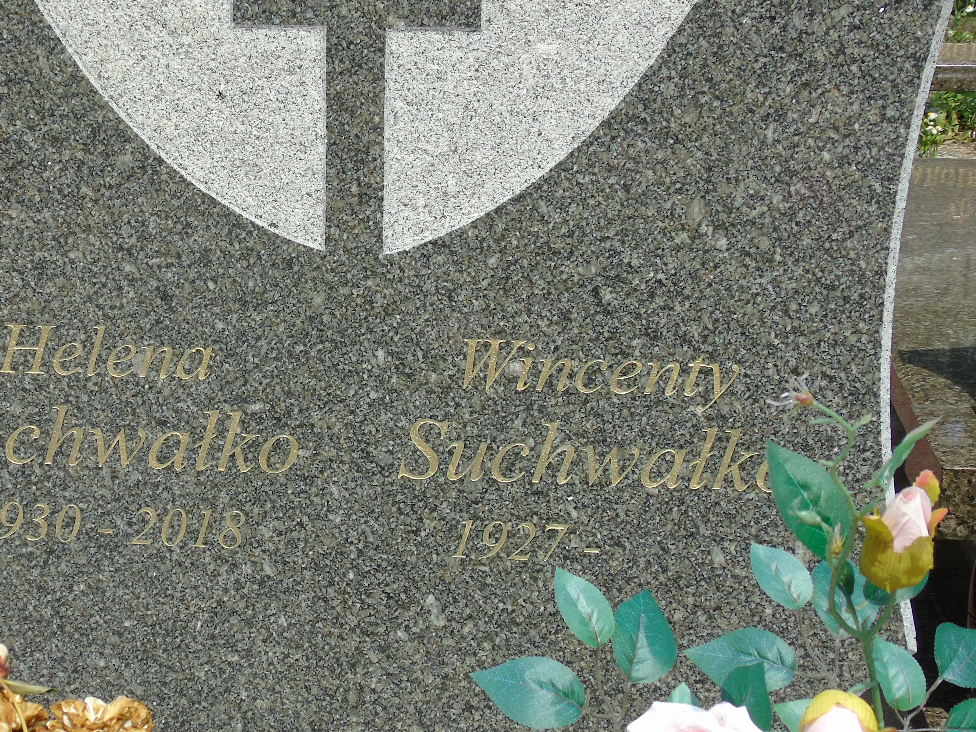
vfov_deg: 17.2
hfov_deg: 22.6
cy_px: 379
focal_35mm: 86
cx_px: 304
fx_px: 2425
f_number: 4.3
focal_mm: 9.6
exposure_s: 1/500
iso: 80
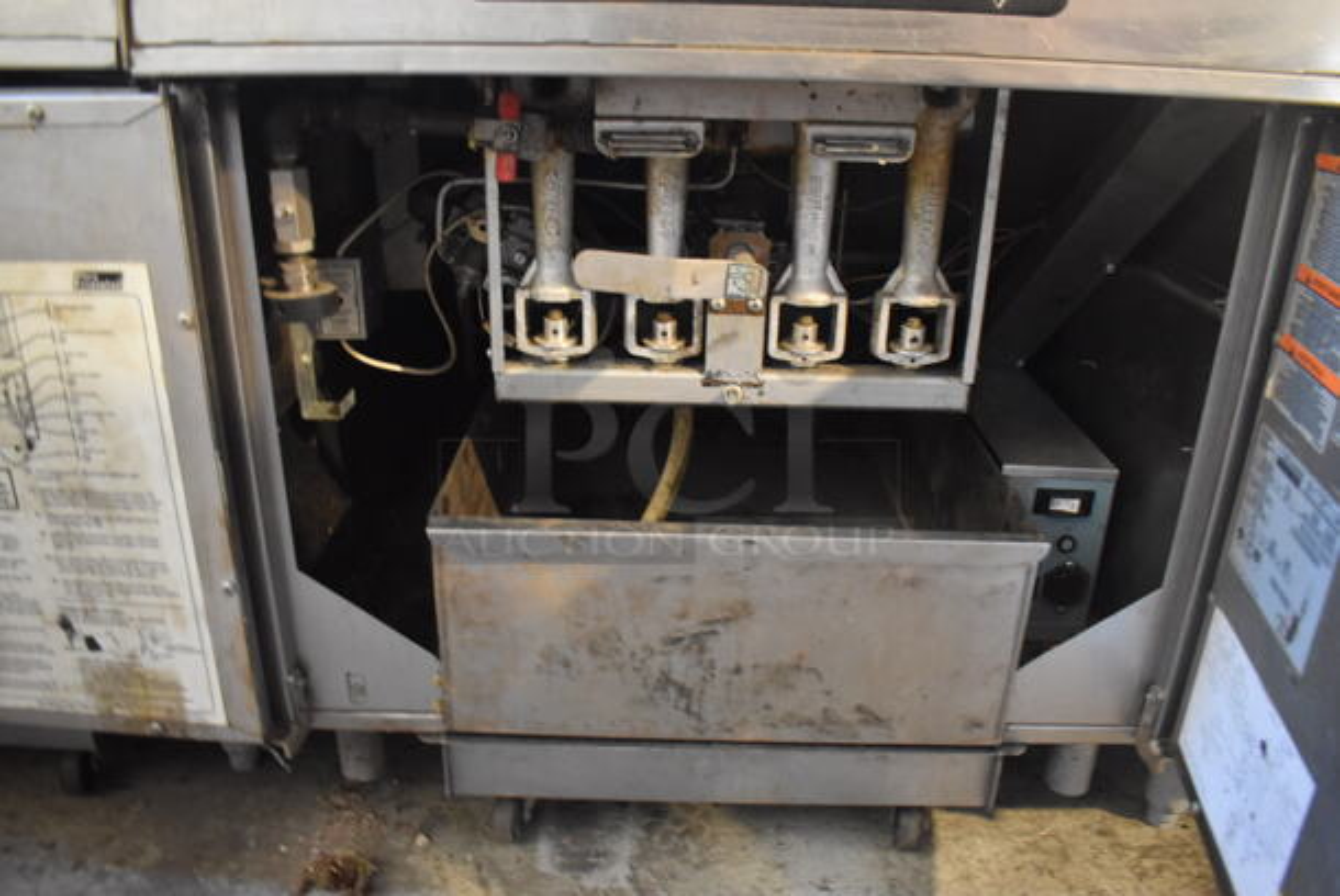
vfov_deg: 48.0
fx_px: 1006
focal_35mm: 27
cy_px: 448
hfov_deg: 67.3
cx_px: 670
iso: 2800
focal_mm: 18
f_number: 3.5
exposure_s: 1/30
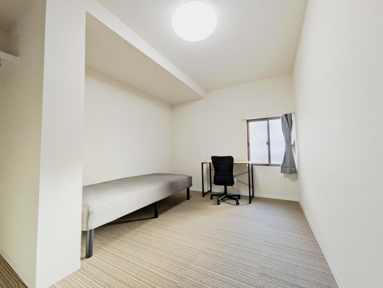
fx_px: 155
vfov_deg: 85.7
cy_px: 144
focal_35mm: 14
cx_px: 192
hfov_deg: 102.0
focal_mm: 1.83
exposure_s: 1/120
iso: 97
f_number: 2.2
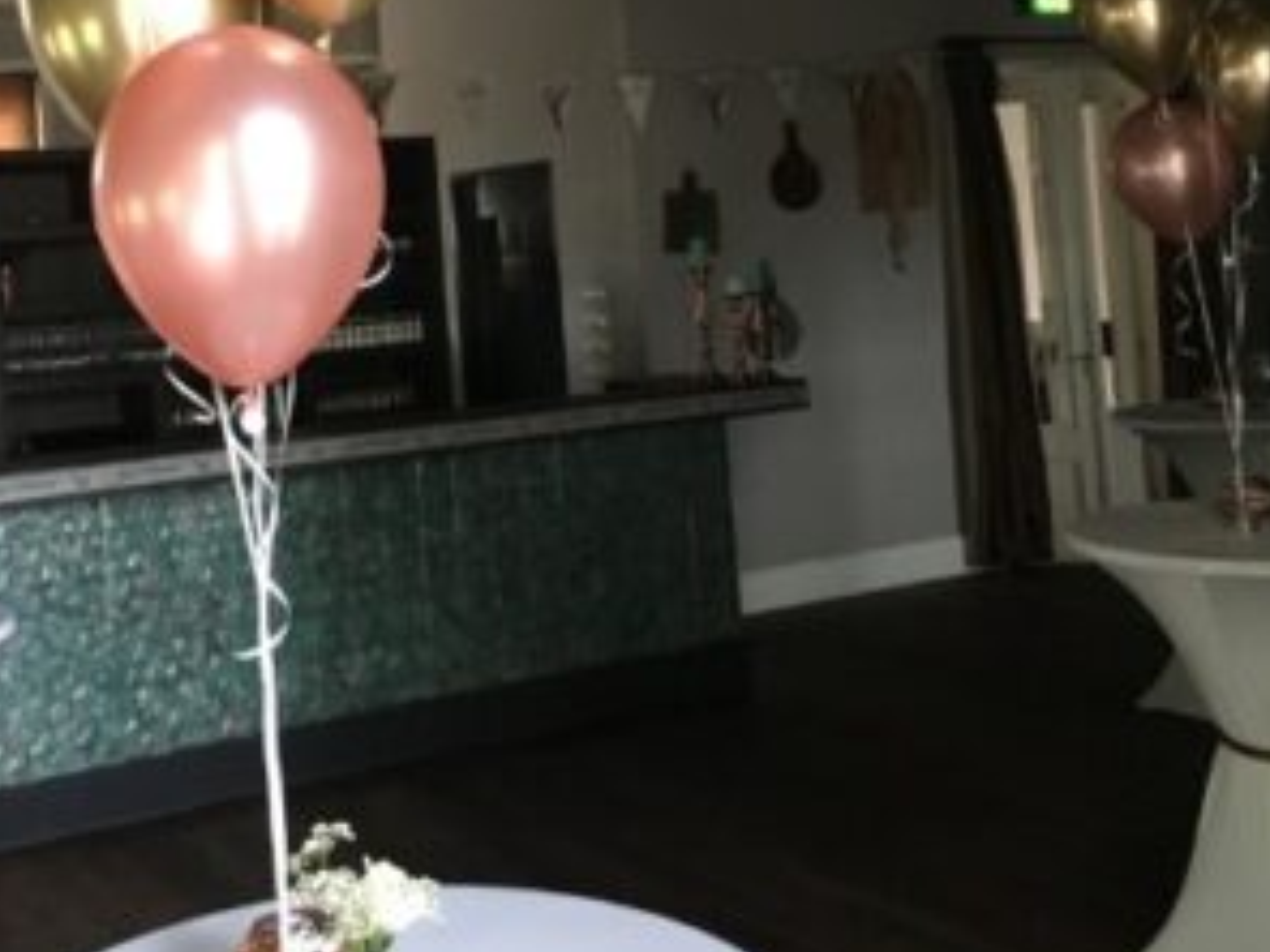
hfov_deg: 38.4
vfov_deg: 28.9
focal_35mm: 49
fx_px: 1798
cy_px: 169
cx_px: 408
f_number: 2.2
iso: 200
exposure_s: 1/17
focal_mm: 4.15
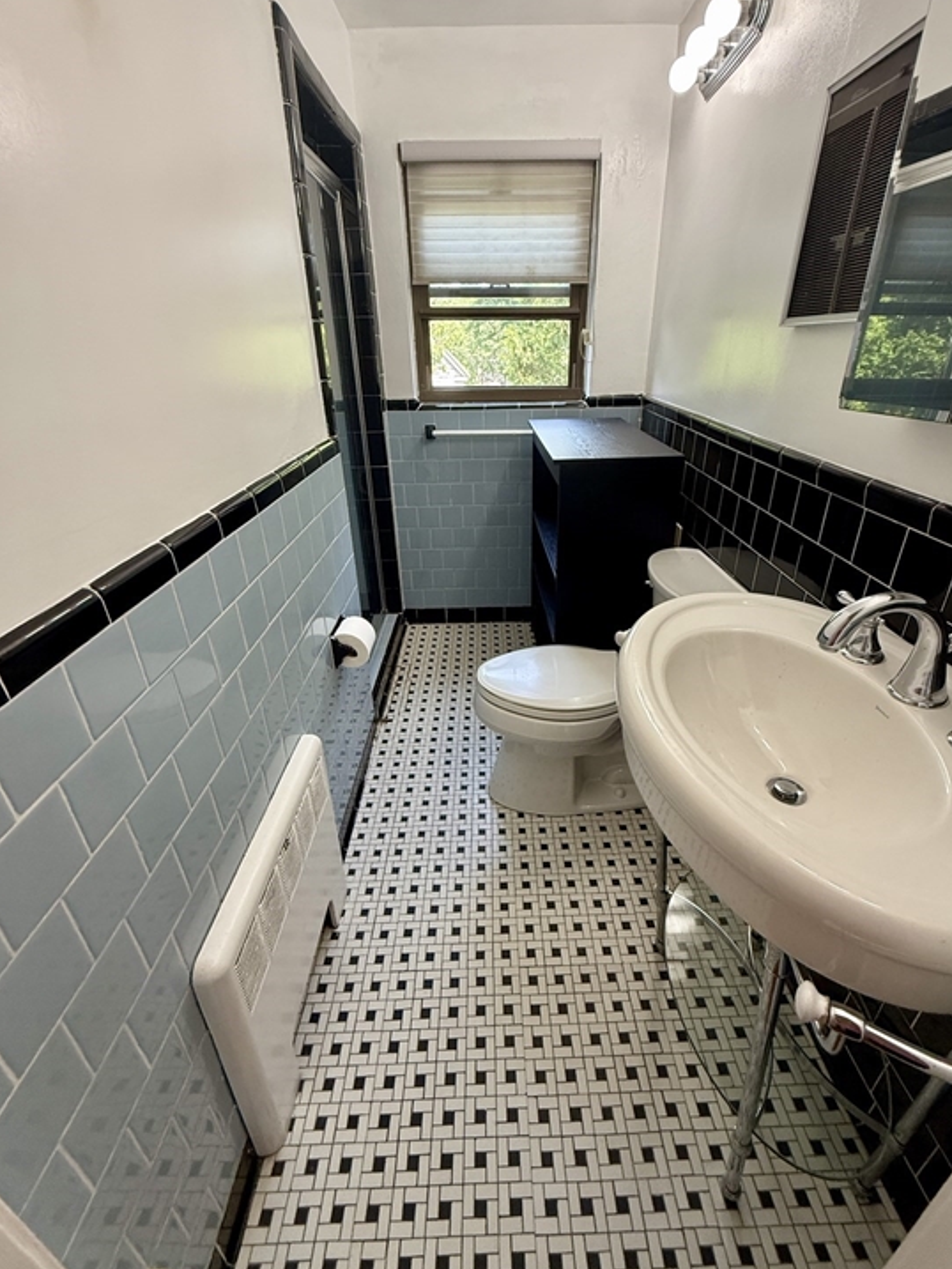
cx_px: 494
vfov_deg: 98.0
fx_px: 550
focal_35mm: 15
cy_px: 596
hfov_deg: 81.7
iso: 200
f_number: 2.2
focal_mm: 2.22
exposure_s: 1/120
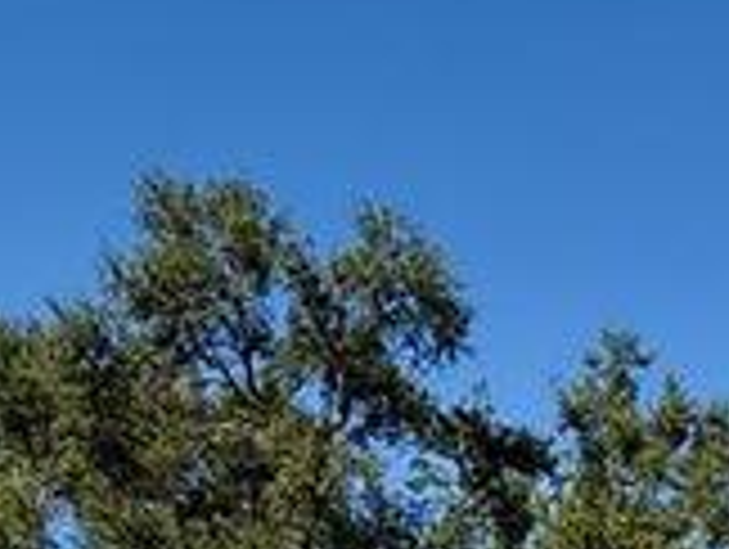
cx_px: 706
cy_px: 1064
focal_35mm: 69
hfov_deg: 26.8
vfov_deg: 16.7
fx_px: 1455
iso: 50
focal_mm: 2.22
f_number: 2.2
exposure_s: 1/1976
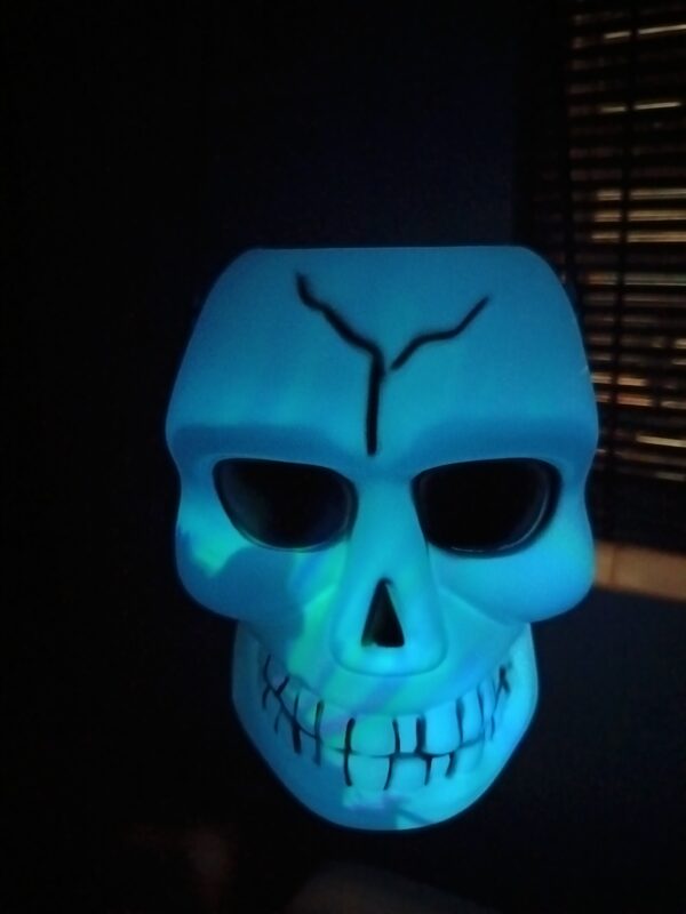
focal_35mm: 24
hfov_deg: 56.8
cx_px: 343
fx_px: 634
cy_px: 457
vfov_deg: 71.6
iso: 7187
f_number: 1.75
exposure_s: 1/13.3
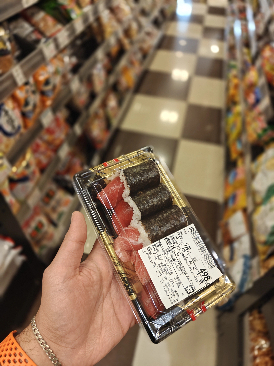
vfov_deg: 71.6
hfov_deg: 56.8
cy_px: 183
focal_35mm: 24
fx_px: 253
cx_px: 137
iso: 400
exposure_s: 1/100
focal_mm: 5.59
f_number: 2.8
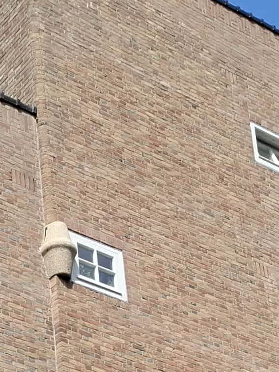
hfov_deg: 11.5
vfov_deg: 14.2
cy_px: 648
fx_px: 1332
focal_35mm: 124
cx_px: -141
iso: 50
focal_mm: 5.5
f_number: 1.8
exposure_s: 1/1299
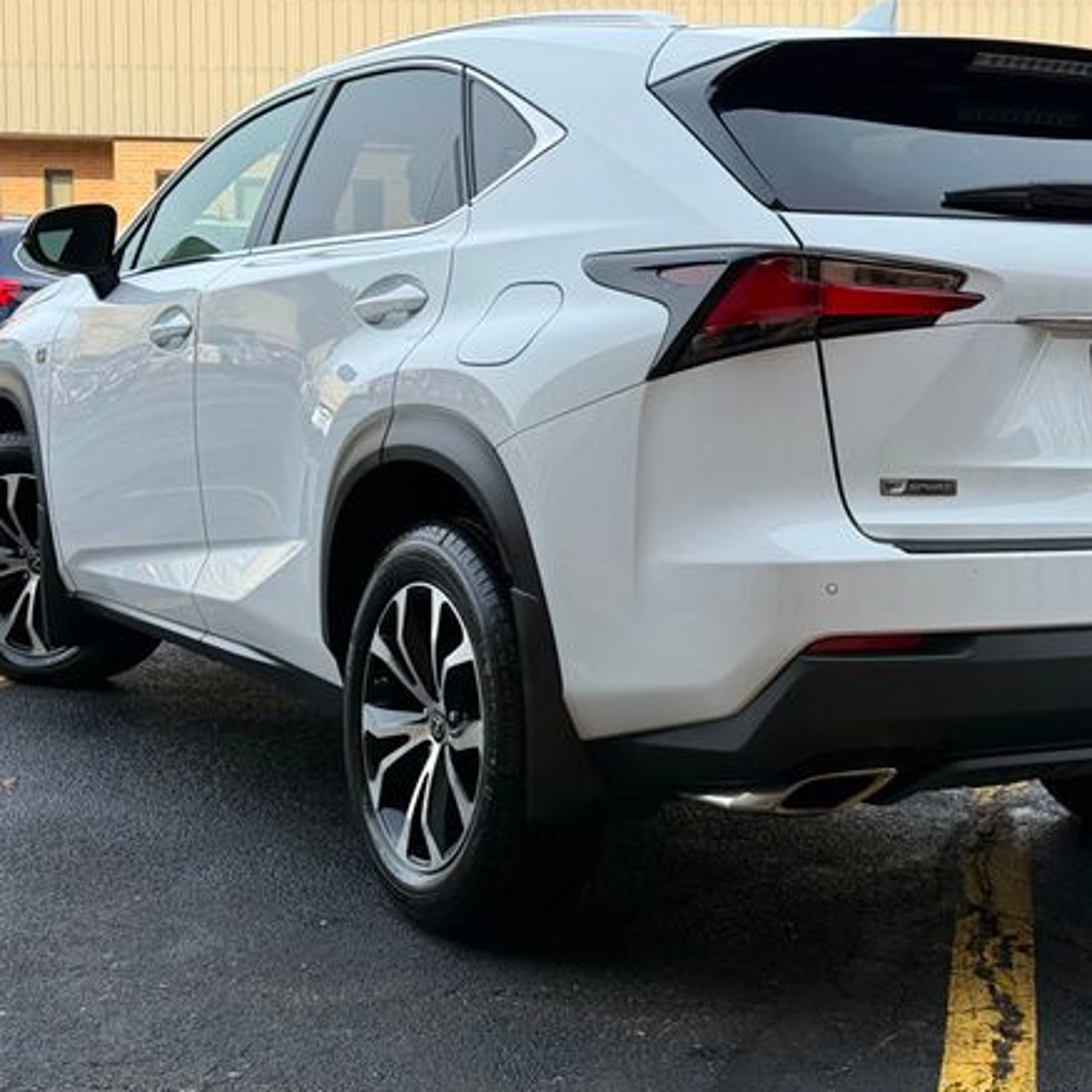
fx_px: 2213
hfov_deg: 27.6
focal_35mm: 62
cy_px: 524
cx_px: 698
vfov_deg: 27.7
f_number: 1.78
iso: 64
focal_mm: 6.76
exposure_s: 1/1715
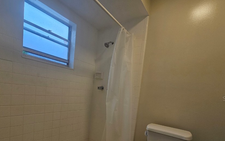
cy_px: 98
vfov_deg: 65.5
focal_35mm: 17
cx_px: 110
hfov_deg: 94.3
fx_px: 104
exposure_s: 1/120
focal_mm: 2.2
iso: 64
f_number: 2.2
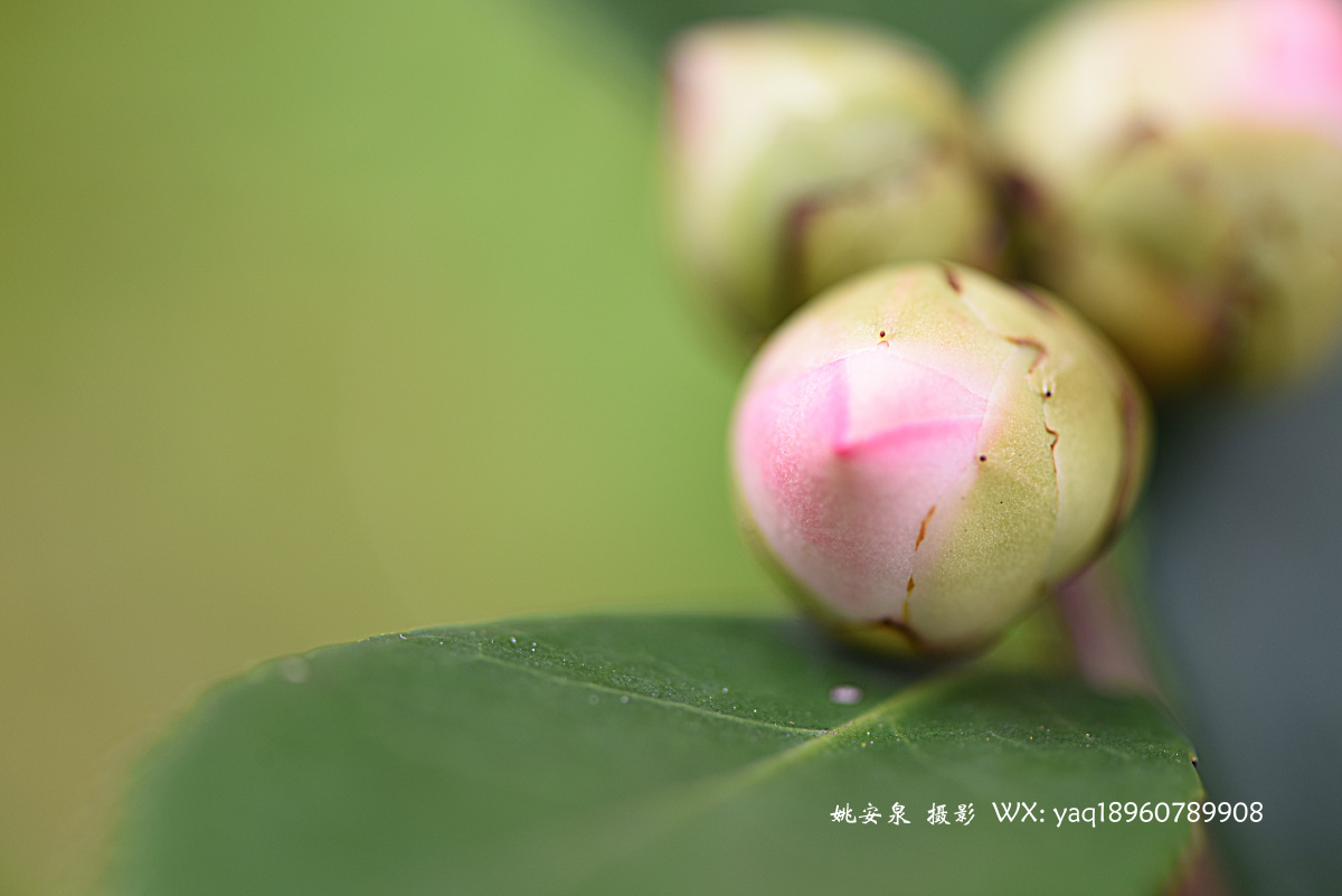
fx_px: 3915
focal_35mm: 105
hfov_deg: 19.4
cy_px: 448
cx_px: 671
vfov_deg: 13.1
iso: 220
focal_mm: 105
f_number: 4
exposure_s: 1/250
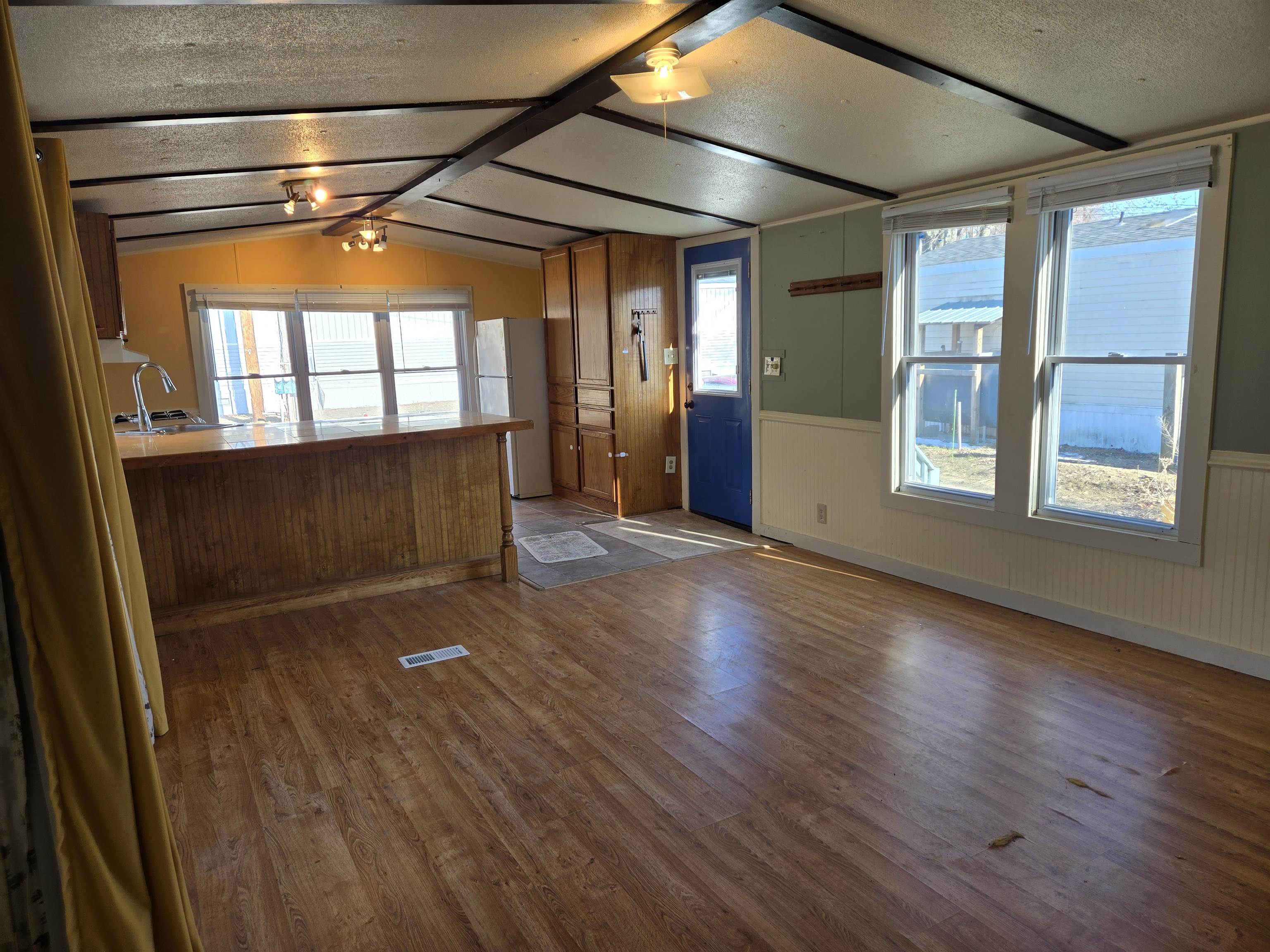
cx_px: 635
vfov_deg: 58.9
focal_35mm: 23
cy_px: 476
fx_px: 844
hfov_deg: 73.9
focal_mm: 5.4
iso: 32
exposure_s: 1/120
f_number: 1.8
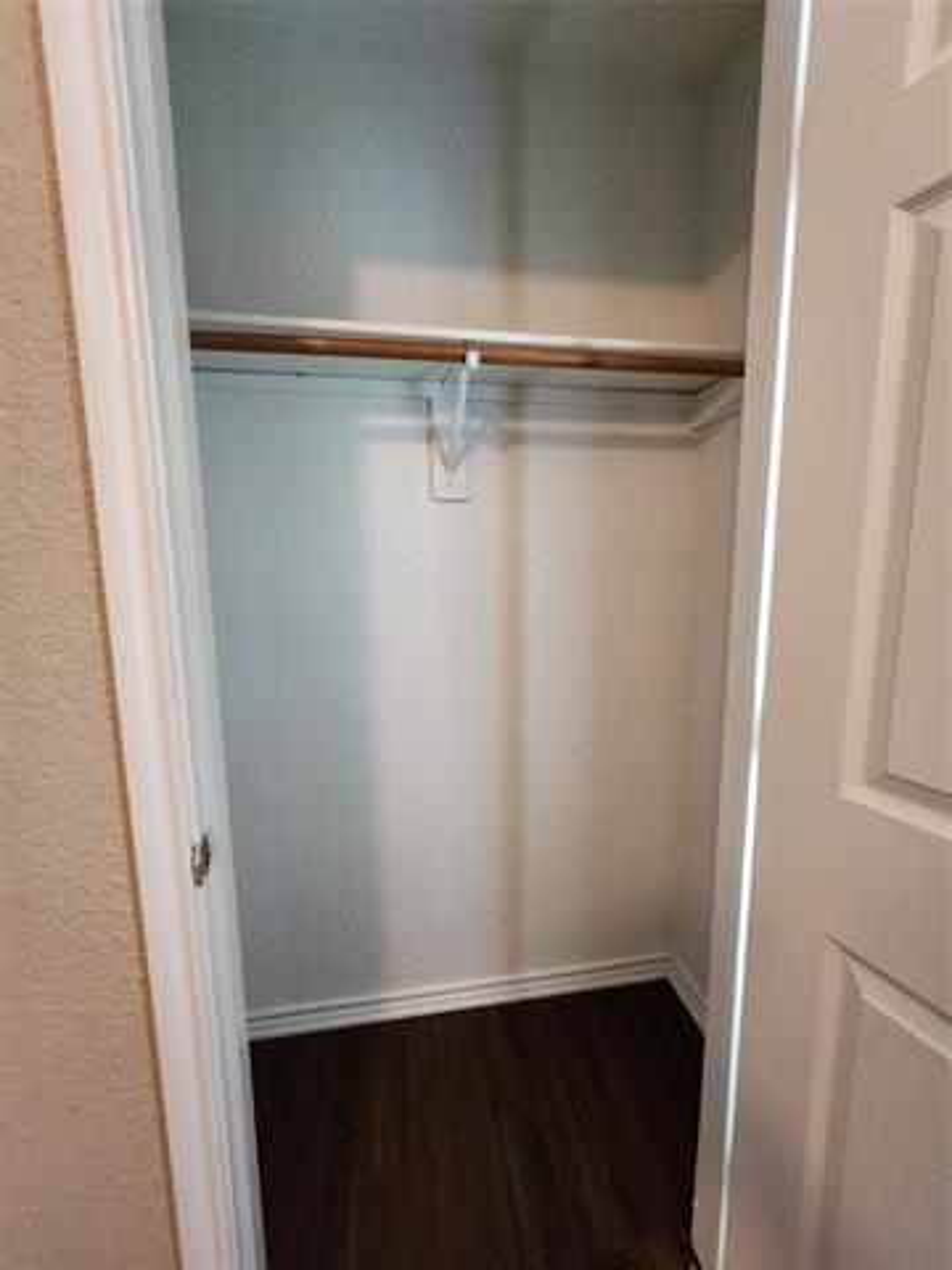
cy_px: 635
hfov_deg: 89.9
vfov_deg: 106.2
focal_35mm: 13
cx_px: 476
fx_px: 477
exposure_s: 1/30
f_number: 2.2
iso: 640
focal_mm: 2.2
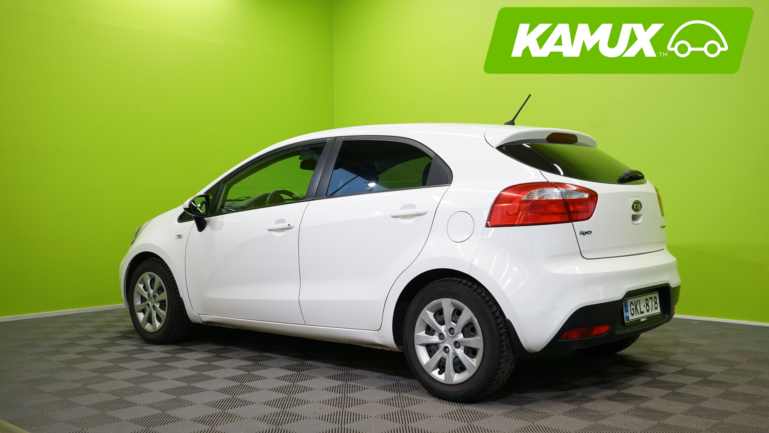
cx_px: 386
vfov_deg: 31.2
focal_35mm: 38
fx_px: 775
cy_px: 241
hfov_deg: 52.8
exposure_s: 1/25
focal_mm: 36
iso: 400
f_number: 6.3
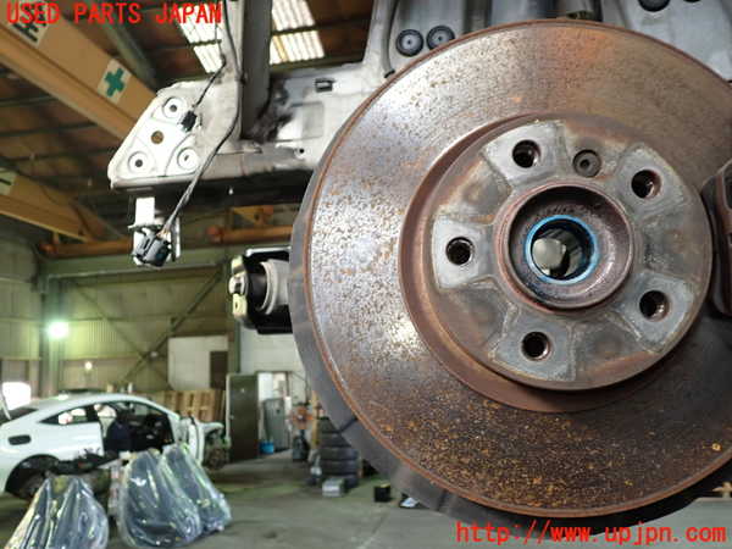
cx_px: 366
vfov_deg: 46.8
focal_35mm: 30
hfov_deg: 60.0
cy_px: 274
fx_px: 634
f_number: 2.3
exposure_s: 1/30
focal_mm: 5.4
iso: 200
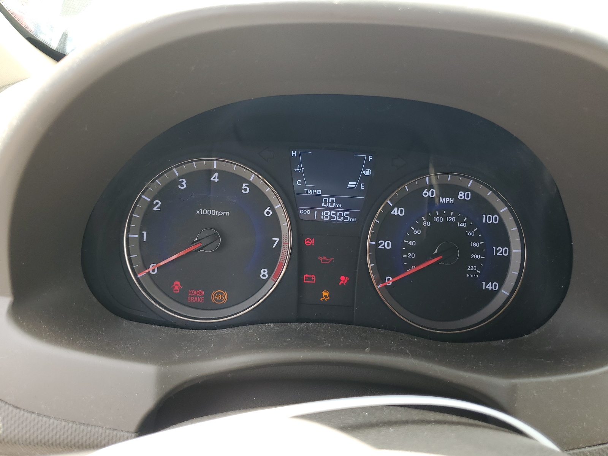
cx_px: 304
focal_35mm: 26
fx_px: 457
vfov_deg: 53.1
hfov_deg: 67.3
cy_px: 228
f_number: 1.5
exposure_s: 1/185
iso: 50
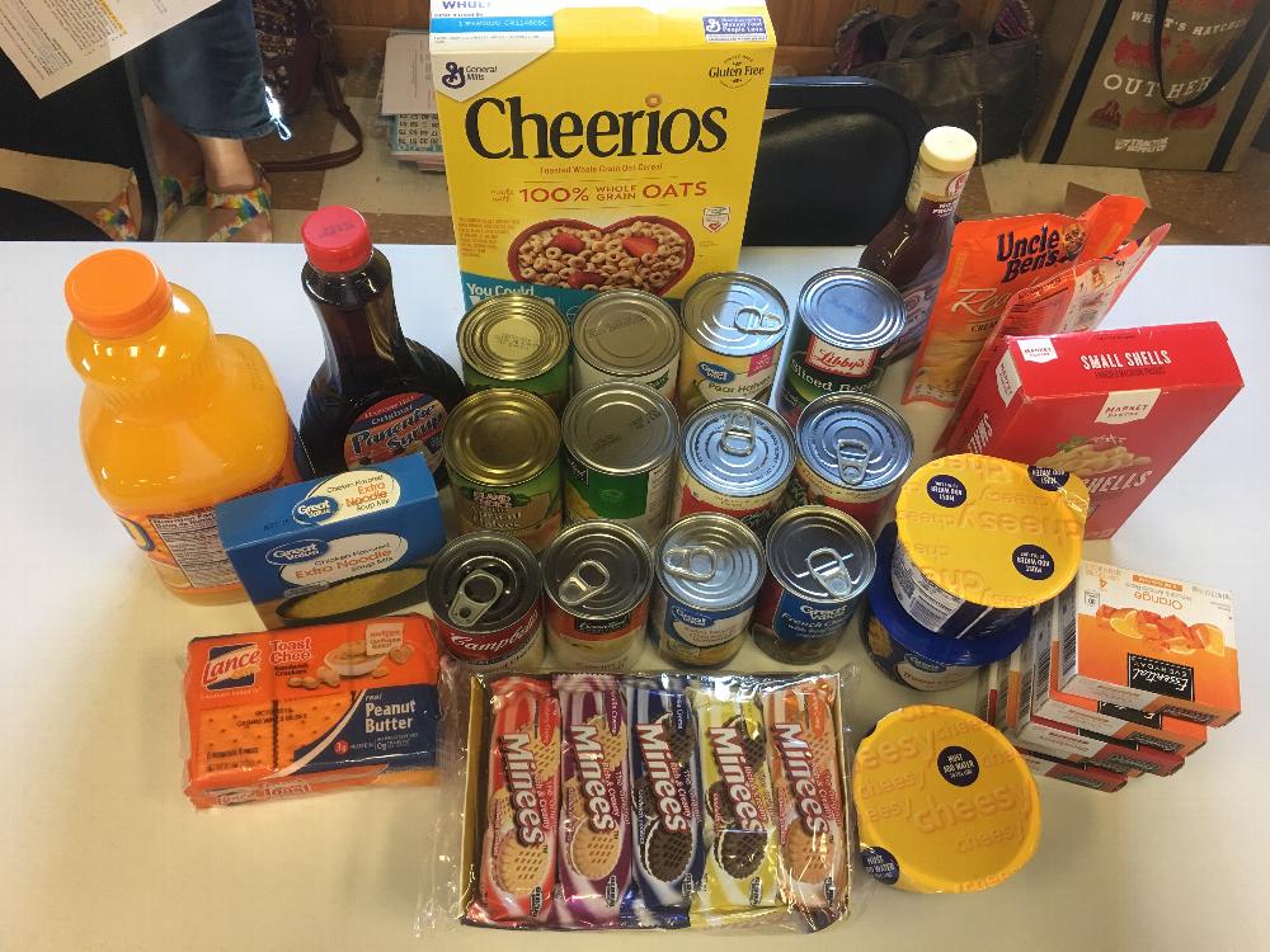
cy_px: 476
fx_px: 1064
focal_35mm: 29
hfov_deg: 61.7
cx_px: 635
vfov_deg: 48.2
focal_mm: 4.15
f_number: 2.2
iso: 40
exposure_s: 1/30
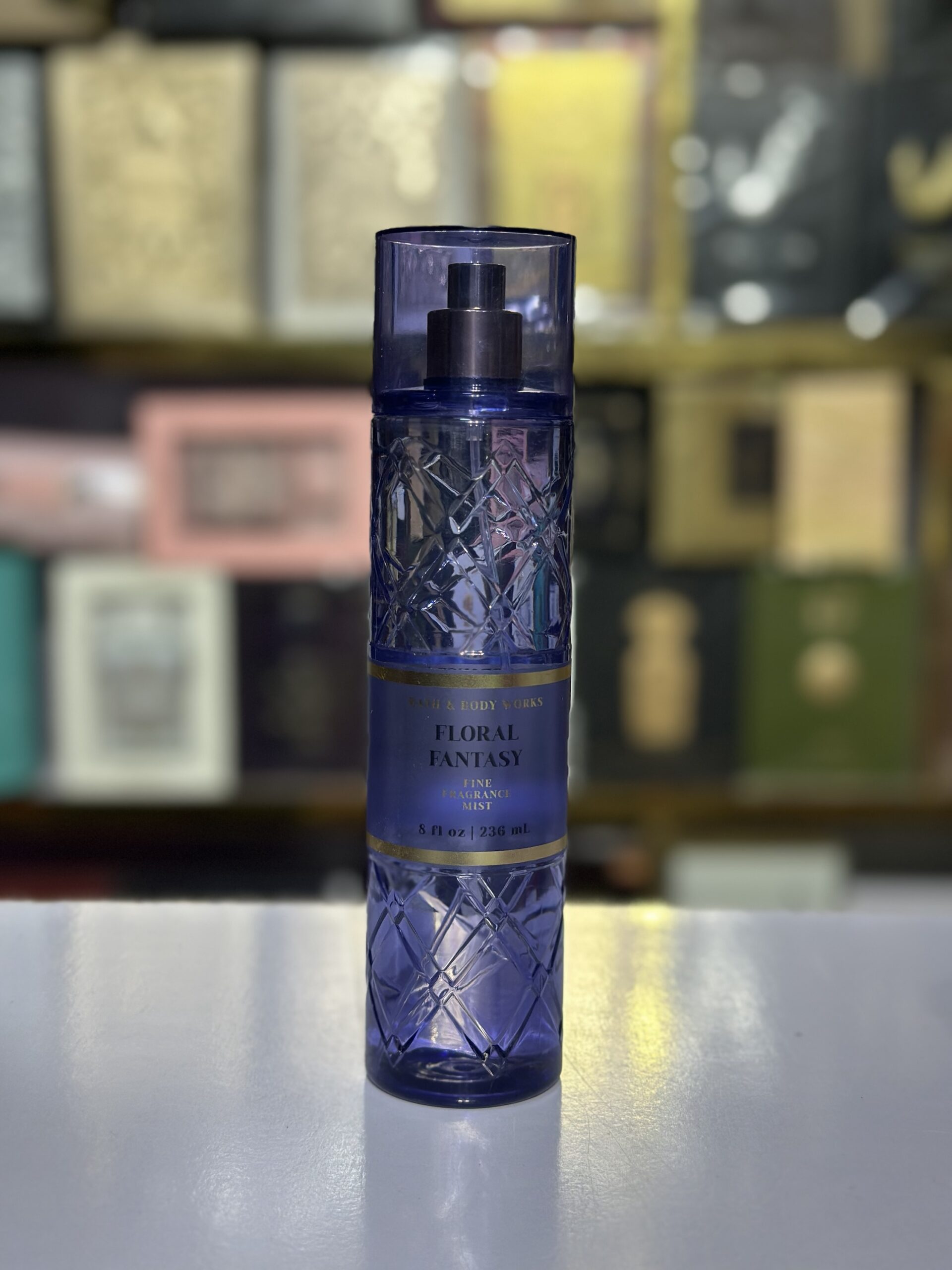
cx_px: 476
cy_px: 635
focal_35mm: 48
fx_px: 1760
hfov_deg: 30.3
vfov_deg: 39.7
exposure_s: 1/192
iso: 80
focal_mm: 6.86
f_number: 1.78
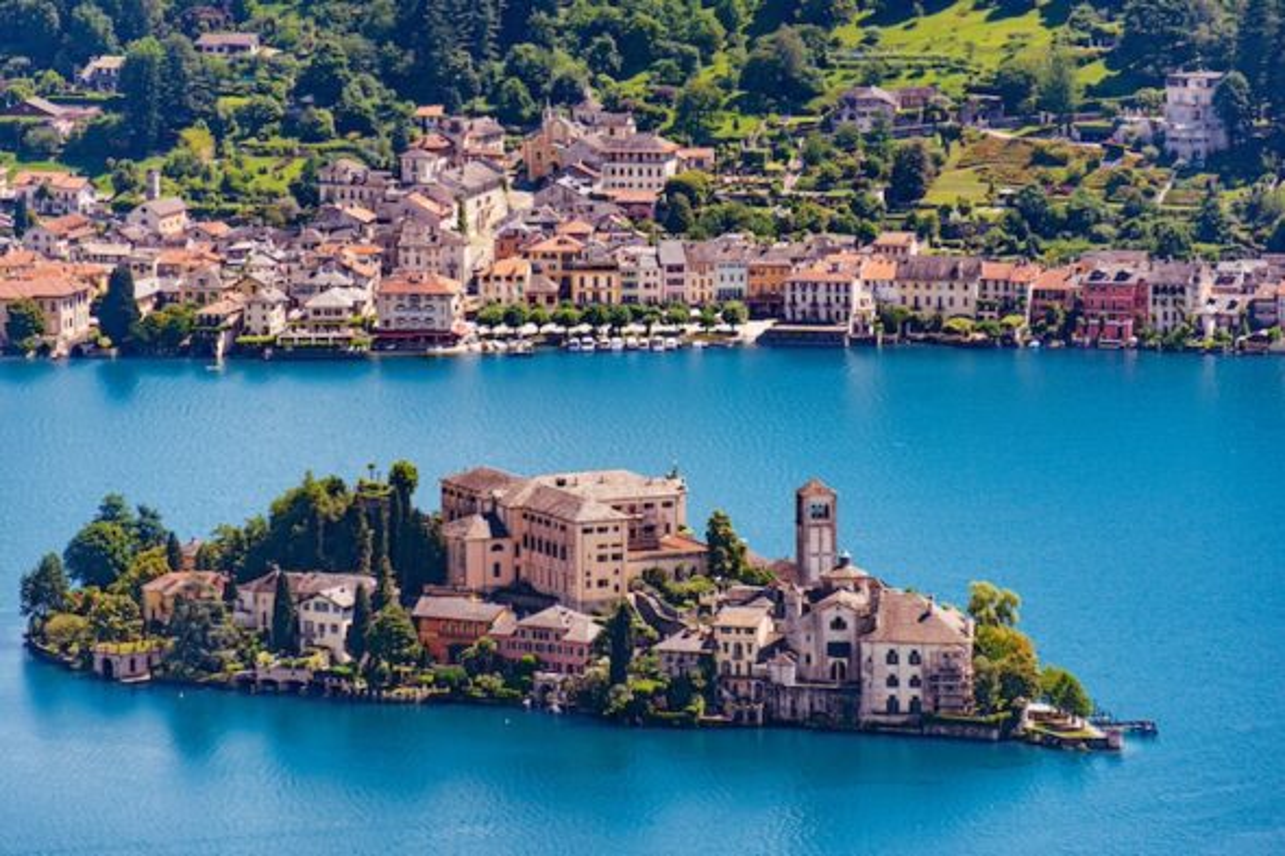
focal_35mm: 300
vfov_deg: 4.6
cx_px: 642
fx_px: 10705
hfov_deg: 6.9
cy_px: 428
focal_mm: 300
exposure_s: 1/400
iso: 100
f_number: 5.6
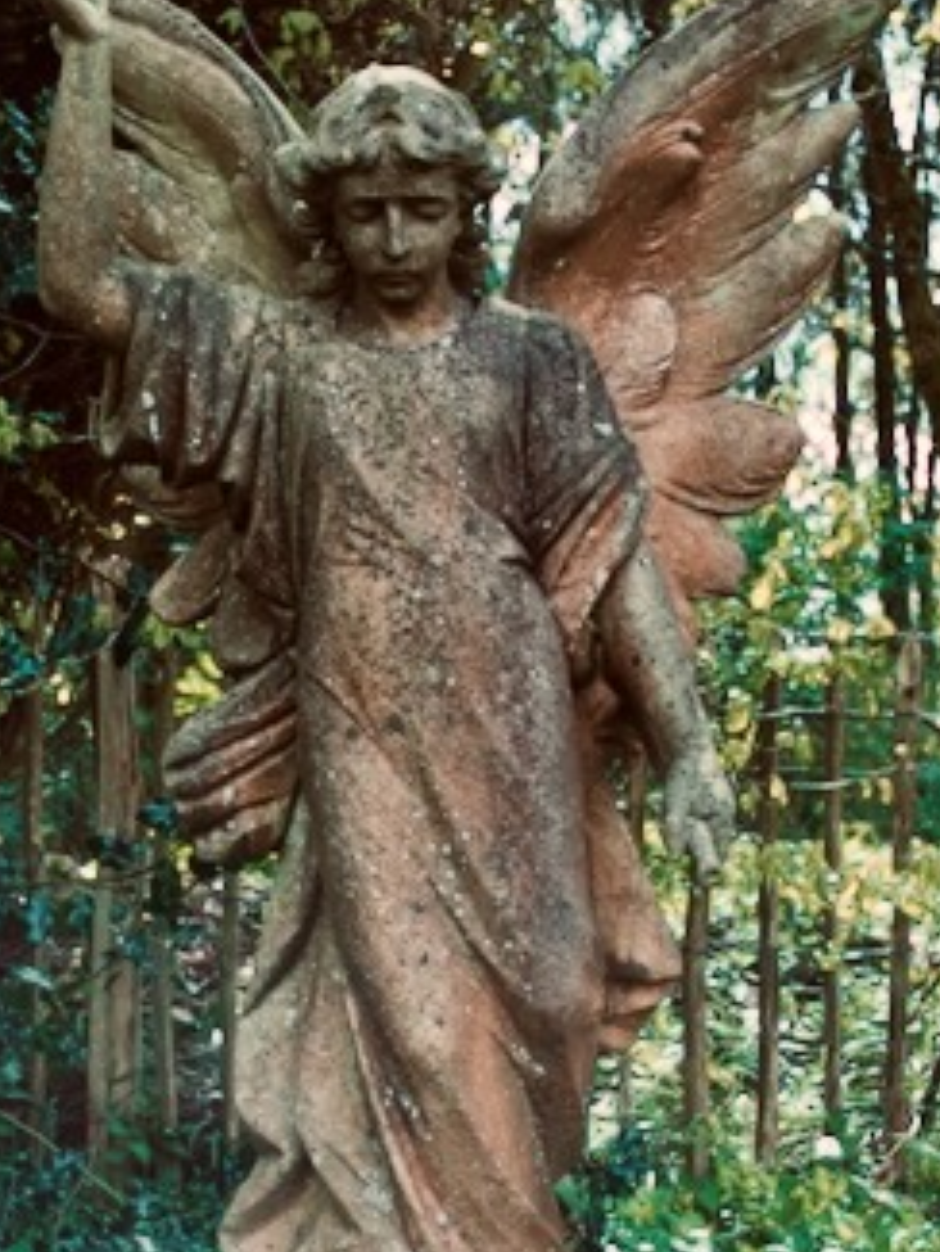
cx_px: 372
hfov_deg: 13.7
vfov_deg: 18.2
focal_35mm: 108
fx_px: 3908
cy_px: 782
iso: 200
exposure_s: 1/100
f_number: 5
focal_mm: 38
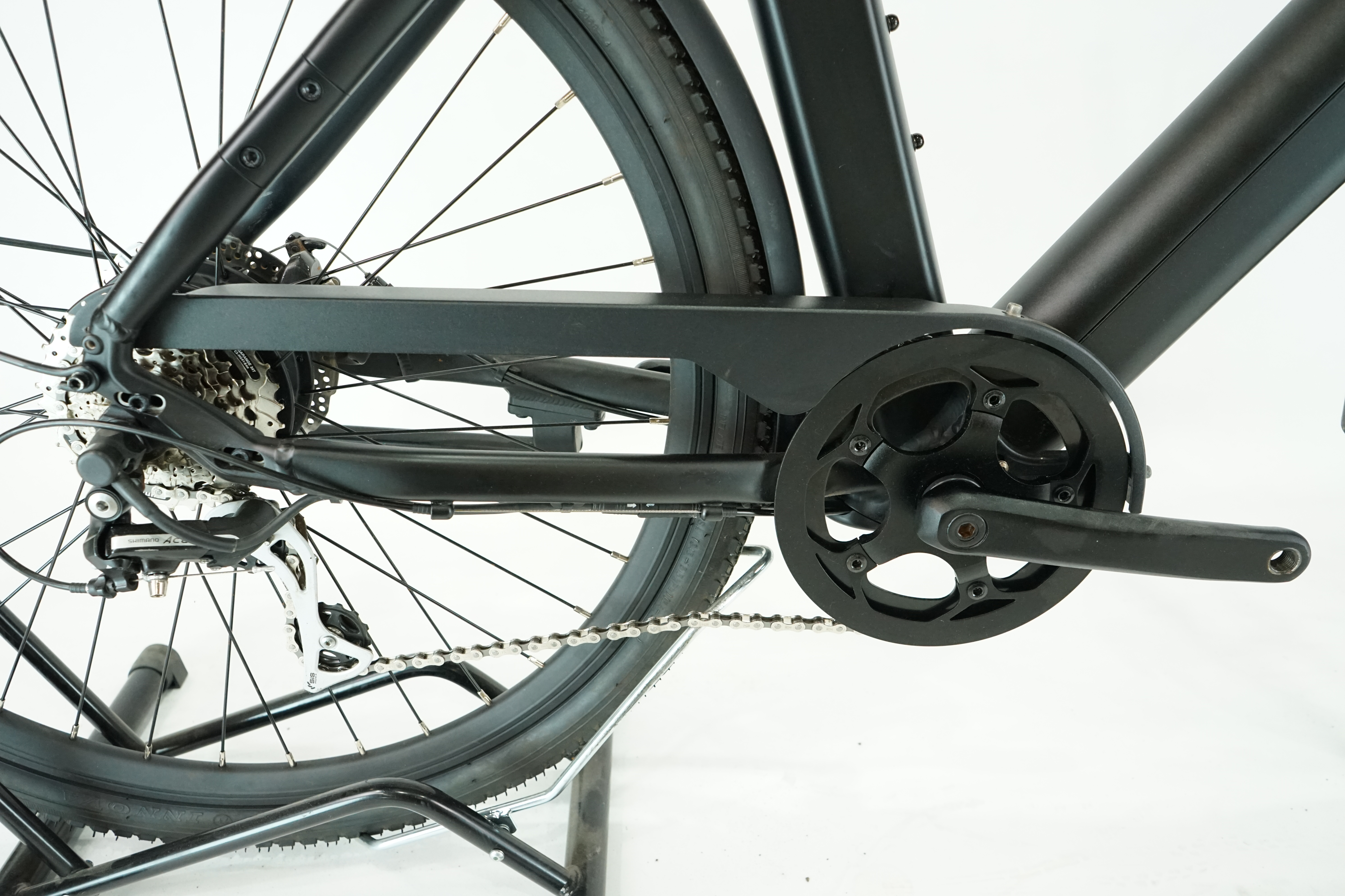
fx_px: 1046
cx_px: 672
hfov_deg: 65.5
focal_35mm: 28
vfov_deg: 46.4
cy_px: 448
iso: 3200
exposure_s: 1/200
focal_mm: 28
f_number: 5.6
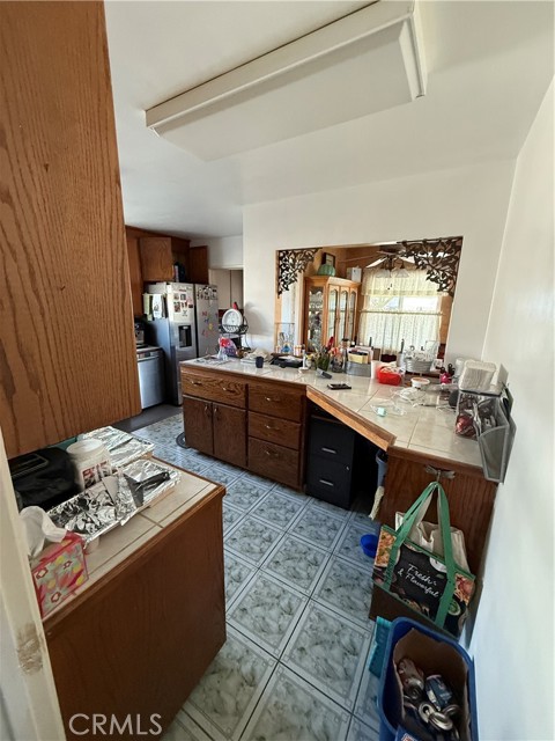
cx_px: 278
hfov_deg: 85.7
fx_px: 299
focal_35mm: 14
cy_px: 370
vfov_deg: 102.1
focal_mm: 2.22
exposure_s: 1/60
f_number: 2.2
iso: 500
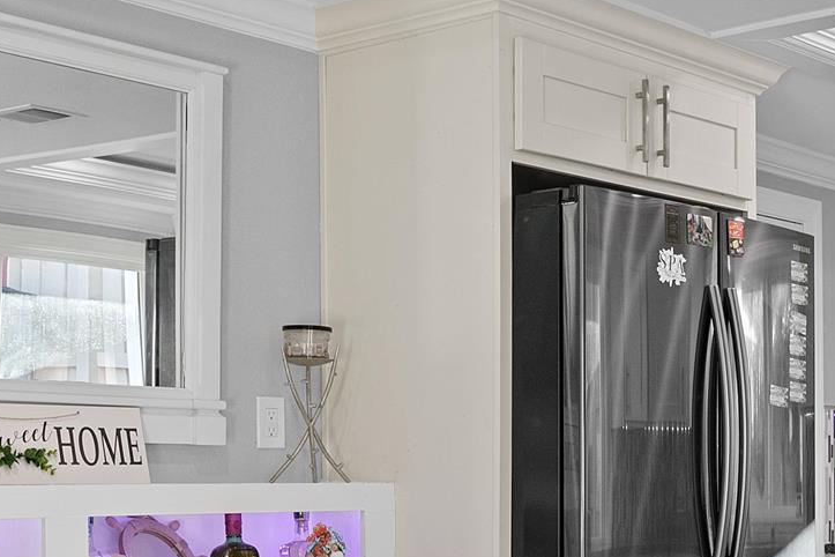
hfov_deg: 28.7
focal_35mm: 68
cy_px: 510
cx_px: 722
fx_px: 1577
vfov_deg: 19.6
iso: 200
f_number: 8
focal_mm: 16
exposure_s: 1/13
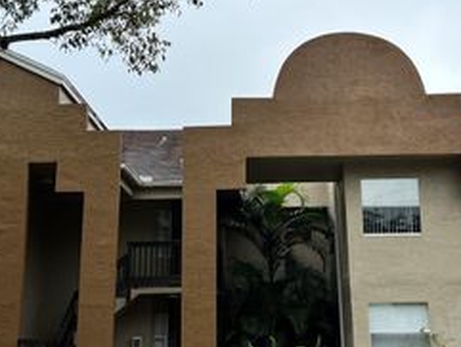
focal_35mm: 54
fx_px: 720
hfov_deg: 35.5
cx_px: 251
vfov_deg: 27.1
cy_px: 172
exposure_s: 1/2762
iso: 50
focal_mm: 5.7
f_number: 1.5
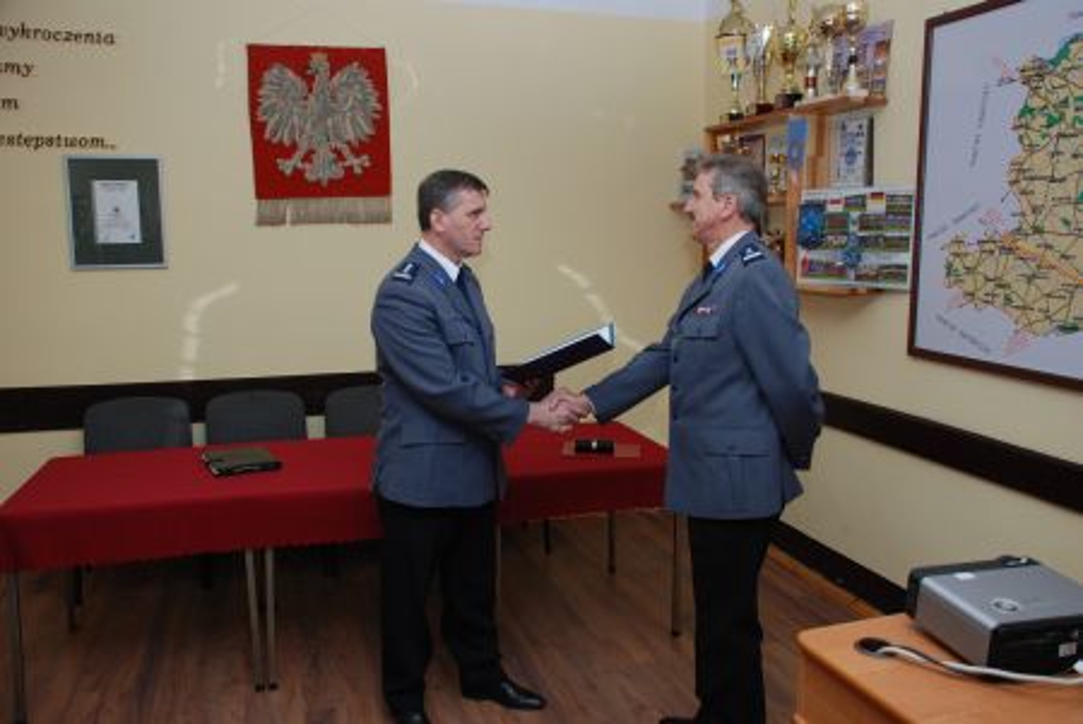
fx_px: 903
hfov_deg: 61.9
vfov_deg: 43.7
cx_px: 542
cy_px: 362
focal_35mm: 30
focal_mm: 20
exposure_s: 1/60
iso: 200
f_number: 4
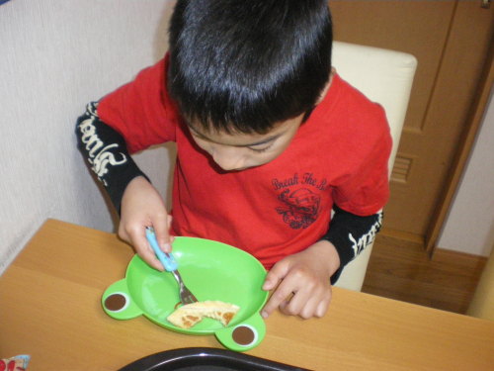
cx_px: 247
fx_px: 514
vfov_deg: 39.7
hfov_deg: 51.4
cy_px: 186
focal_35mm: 36
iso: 800
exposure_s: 1/50
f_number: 3.1
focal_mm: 6.3
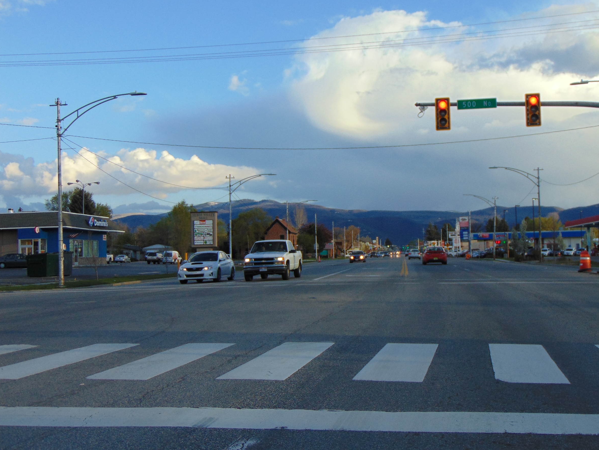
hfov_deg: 41.2
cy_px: 222
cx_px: 321
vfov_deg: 31.5
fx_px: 796
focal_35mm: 46
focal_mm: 7.6
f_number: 3.3
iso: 80
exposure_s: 1/400
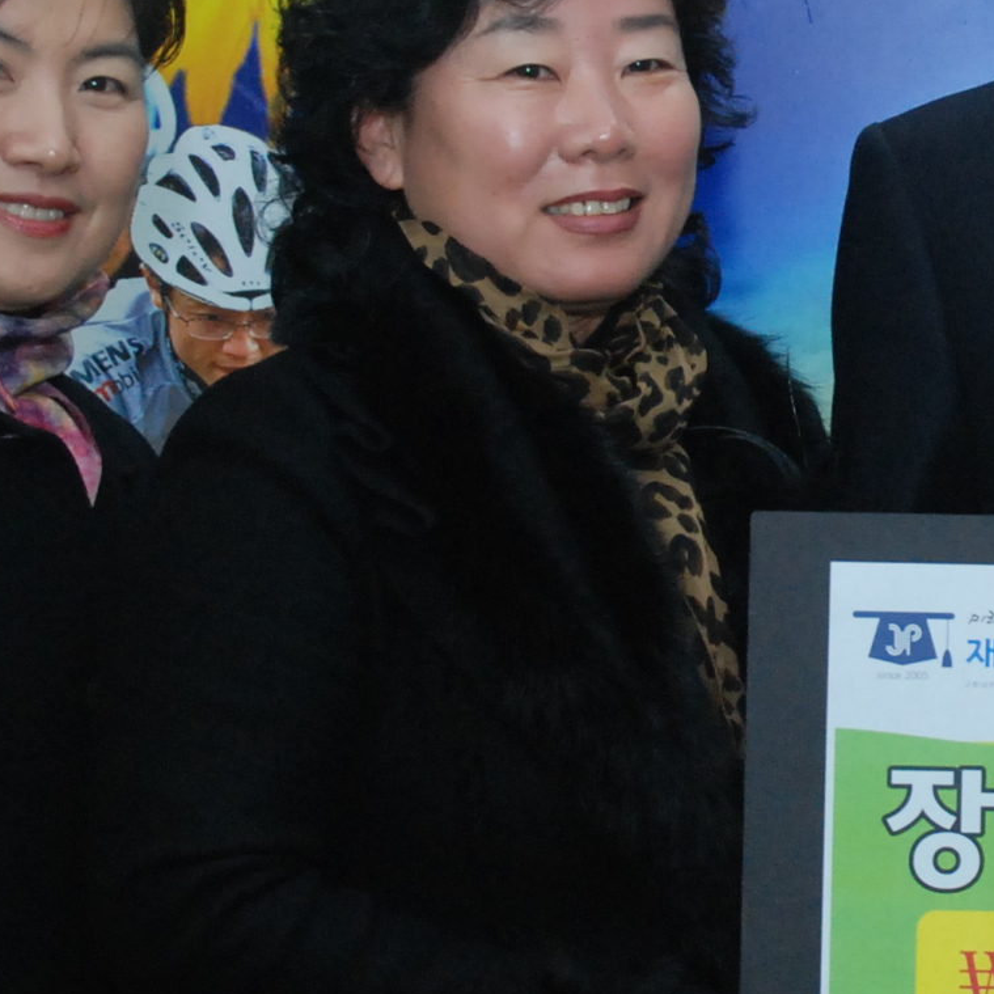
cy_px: 473
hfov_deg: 12.9
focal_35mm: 132
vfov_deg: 13.3
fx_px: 4276
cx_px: 1187
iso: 800
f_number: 7.1
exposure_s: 1/60
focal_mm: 27
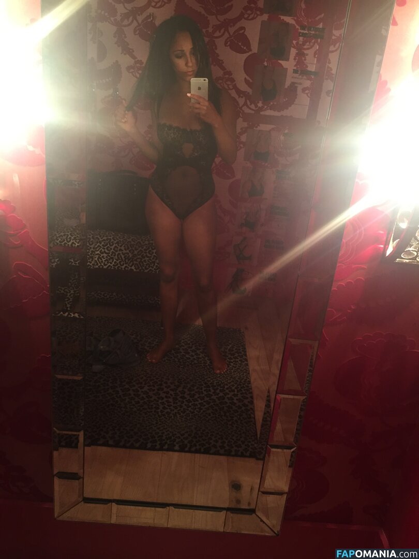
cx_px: 210
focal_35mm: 29
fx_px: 468
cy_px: 280
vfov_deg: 61.7
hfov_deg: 48.2
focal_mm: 4.15
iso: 125
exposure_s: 1/30
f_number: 2.2
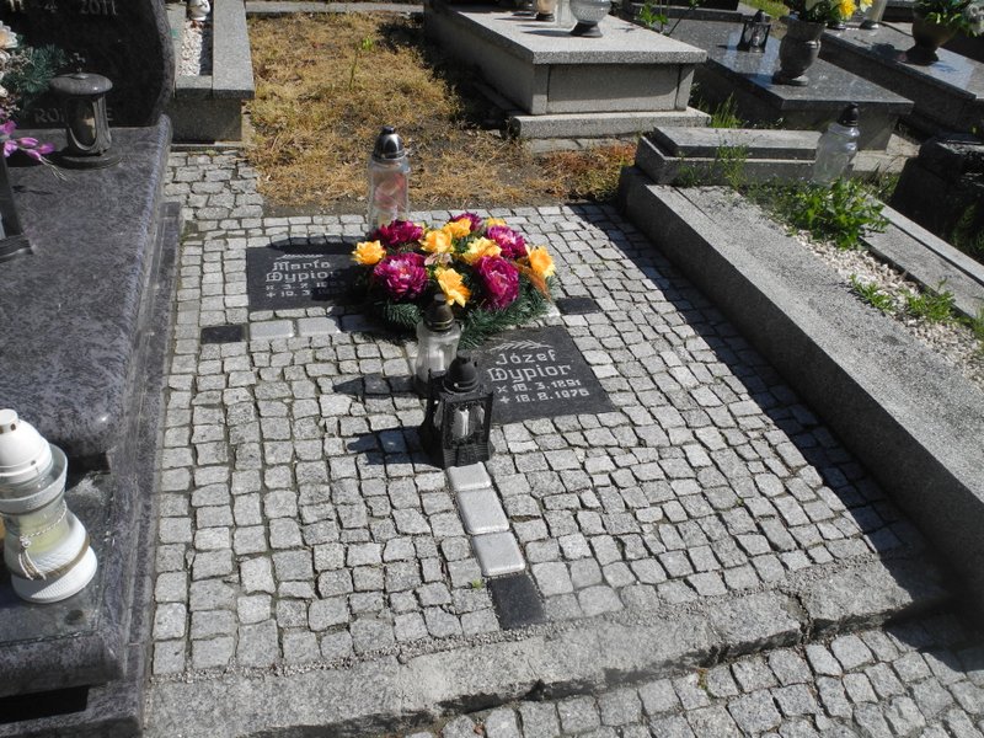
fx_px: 796
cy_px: 369
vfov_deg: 49.7
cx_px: 492
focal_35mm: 28
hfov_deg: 63.4
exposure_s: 1/1000
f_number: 4.5
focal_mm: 6
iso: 100
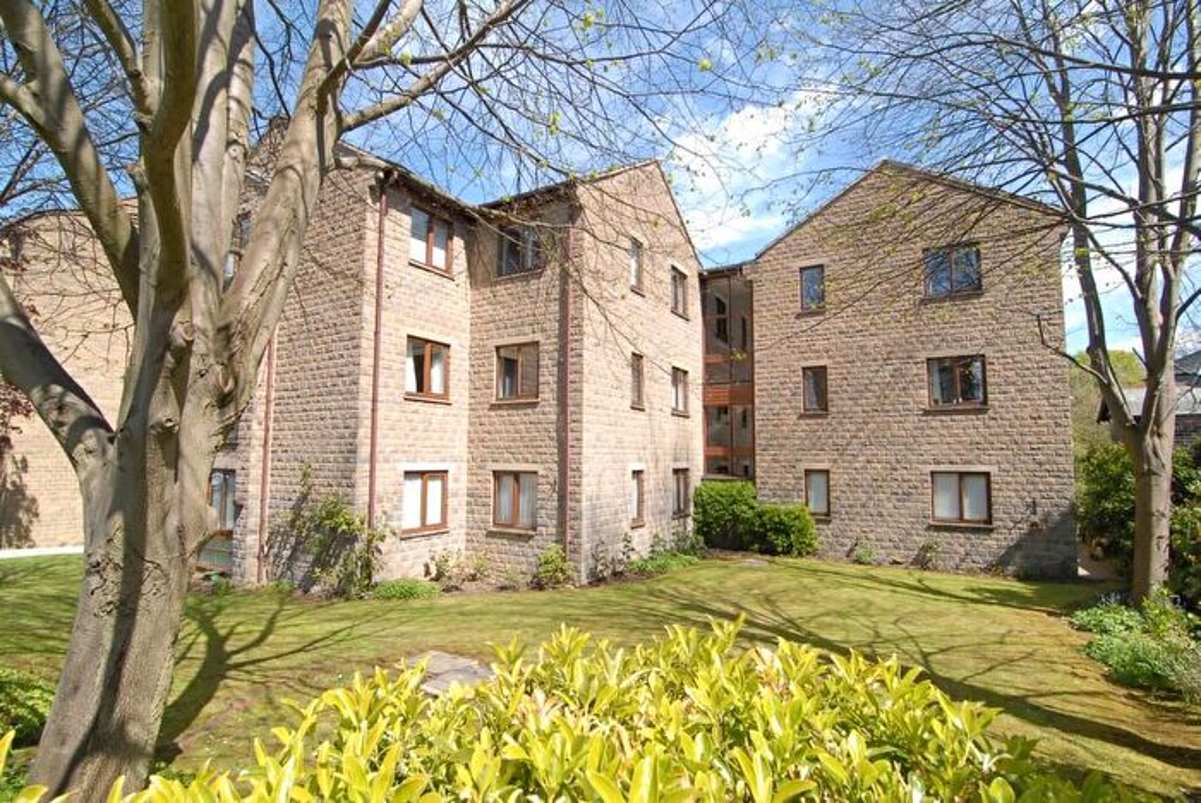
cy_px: 402
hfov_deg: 94.9
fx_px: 551
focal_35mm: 16
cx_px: 600
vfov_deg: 72.2
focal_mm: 11
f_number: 8
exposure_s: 1/250
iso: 400
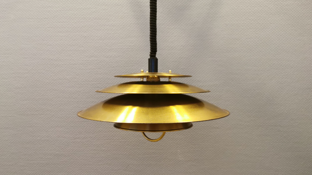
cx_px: 157
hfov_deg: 64.3
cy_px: 110
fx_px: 248
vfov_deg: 38.7
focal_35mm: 30
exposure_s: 1/50
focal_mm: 5.56
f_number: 1.6
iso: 250
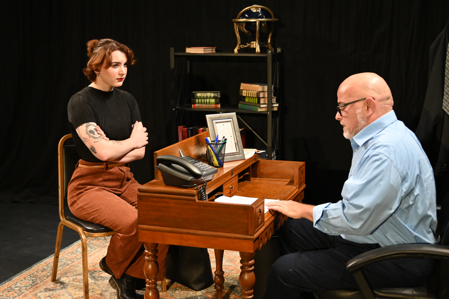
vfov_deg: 23.8
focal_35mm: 57
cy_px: 150
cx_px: 224
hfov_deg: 35.1
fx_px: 711
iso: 2200
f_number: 4
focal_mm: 38
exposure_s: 1/125
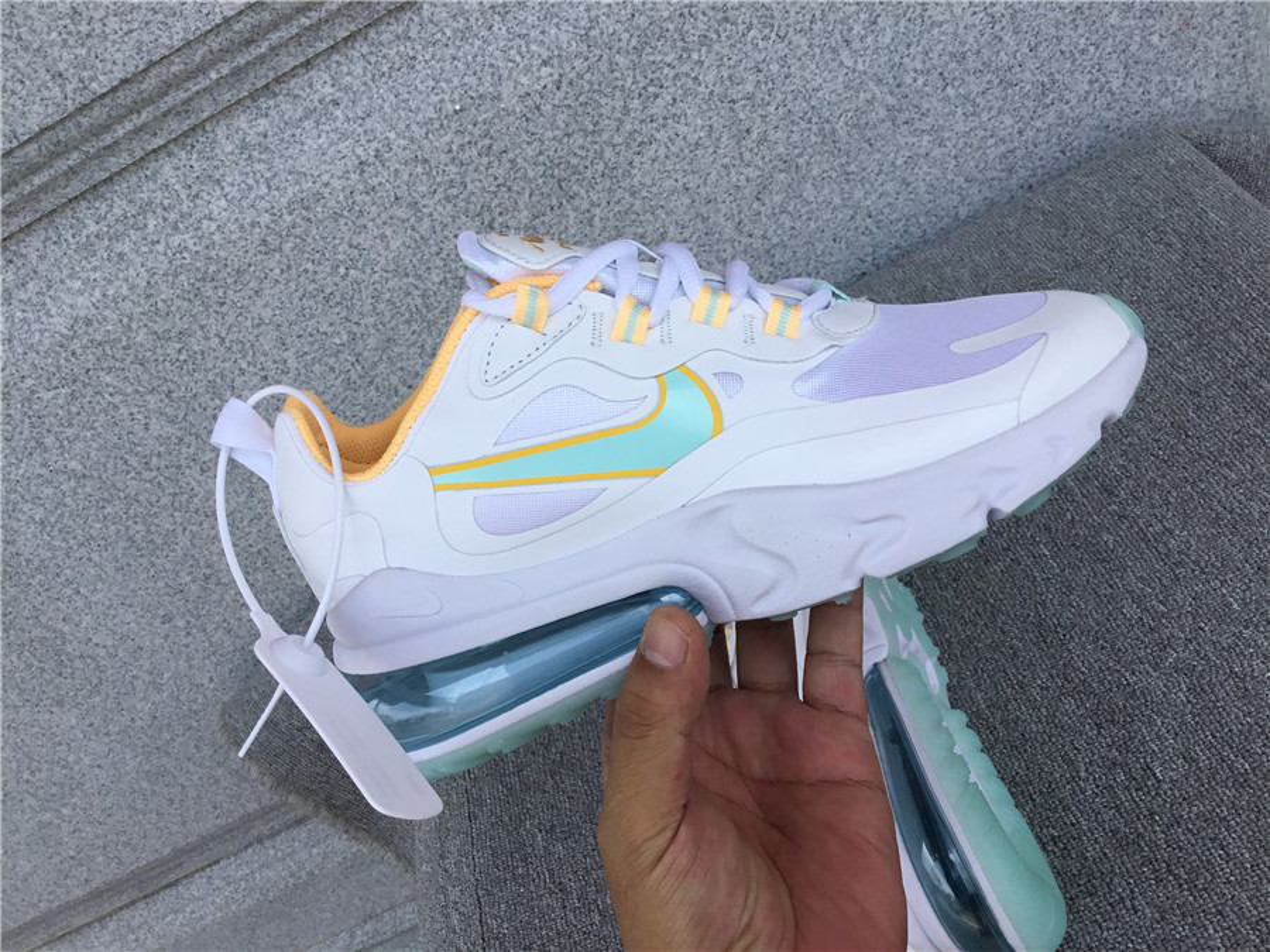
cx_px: 635
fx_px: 1137
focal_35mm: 31
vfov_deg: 45.4
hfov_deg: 58.4
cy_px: 476
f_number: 2.4
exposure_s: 1/631
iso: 25
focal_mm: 3.3
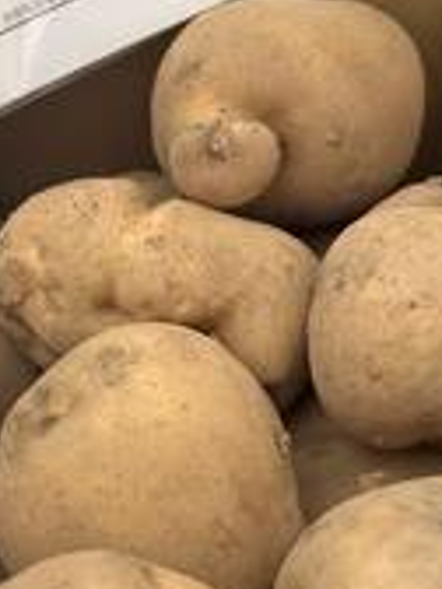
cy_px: 333
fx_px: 1056
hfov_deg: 23.5
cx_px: 123
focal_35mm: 62
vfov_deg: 31.2
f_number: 1.5
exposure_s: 1/91
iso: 125
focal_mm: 5.7
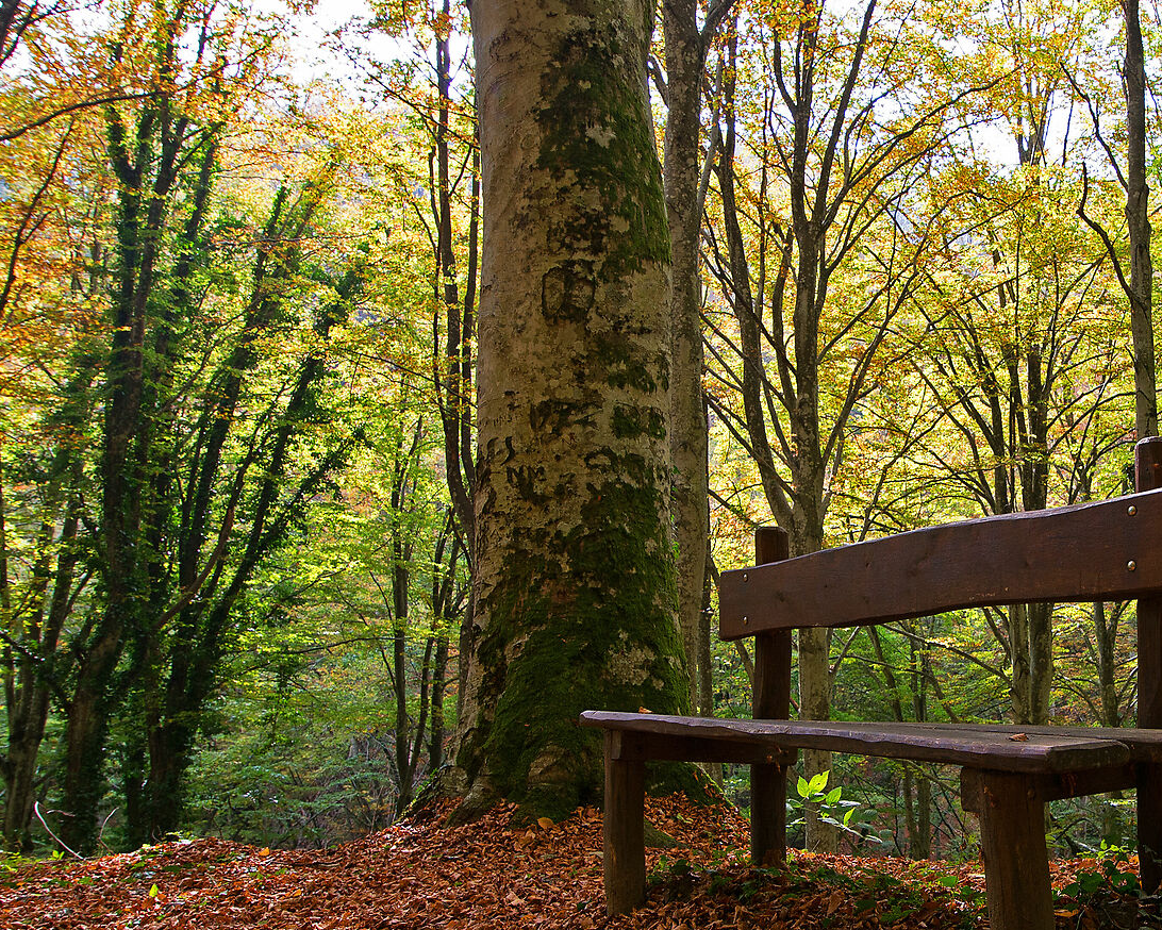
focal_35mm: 33
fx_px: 1135
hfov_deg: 49.8
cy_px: 554
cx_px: 984
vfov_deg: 44.3
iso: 500
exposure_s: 1/200
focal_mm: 16
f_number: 8
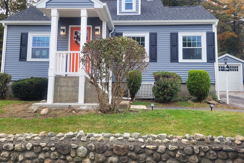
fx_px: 190
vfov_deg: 46.3
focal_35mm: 28
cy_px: 72
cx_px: 119
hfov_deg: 65.5
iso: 40
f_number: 1.8
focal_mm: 5.4
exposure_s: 1/452
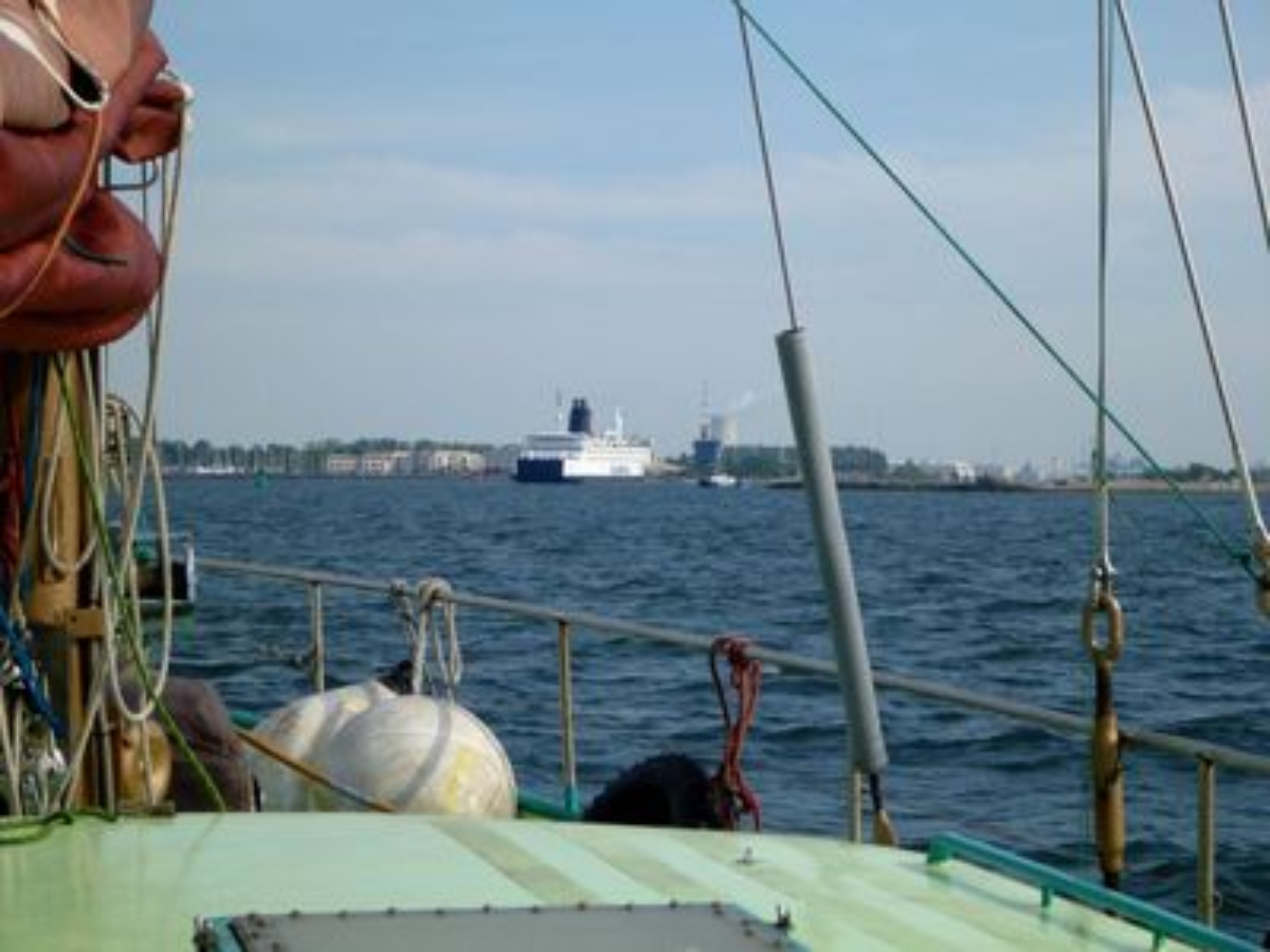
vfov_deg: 18.4
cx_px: 635
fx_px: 2935
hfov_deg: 24.4
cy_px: 476
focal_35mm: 80
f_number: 5.6
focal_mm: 14.3
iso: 100
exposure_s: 1/400
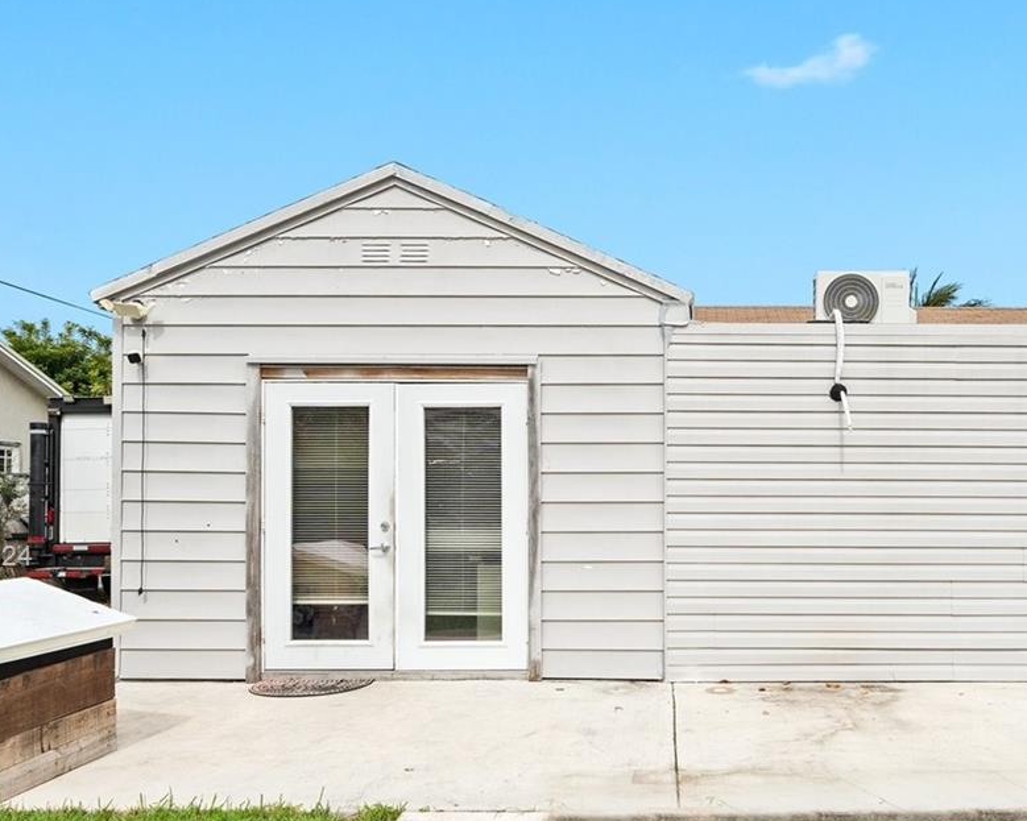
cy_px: 559
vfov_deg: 52.0
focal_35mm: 27
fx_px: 821
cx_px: 666
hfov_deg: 62.8
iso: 200
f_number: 8
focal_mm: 14
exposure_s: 1/800
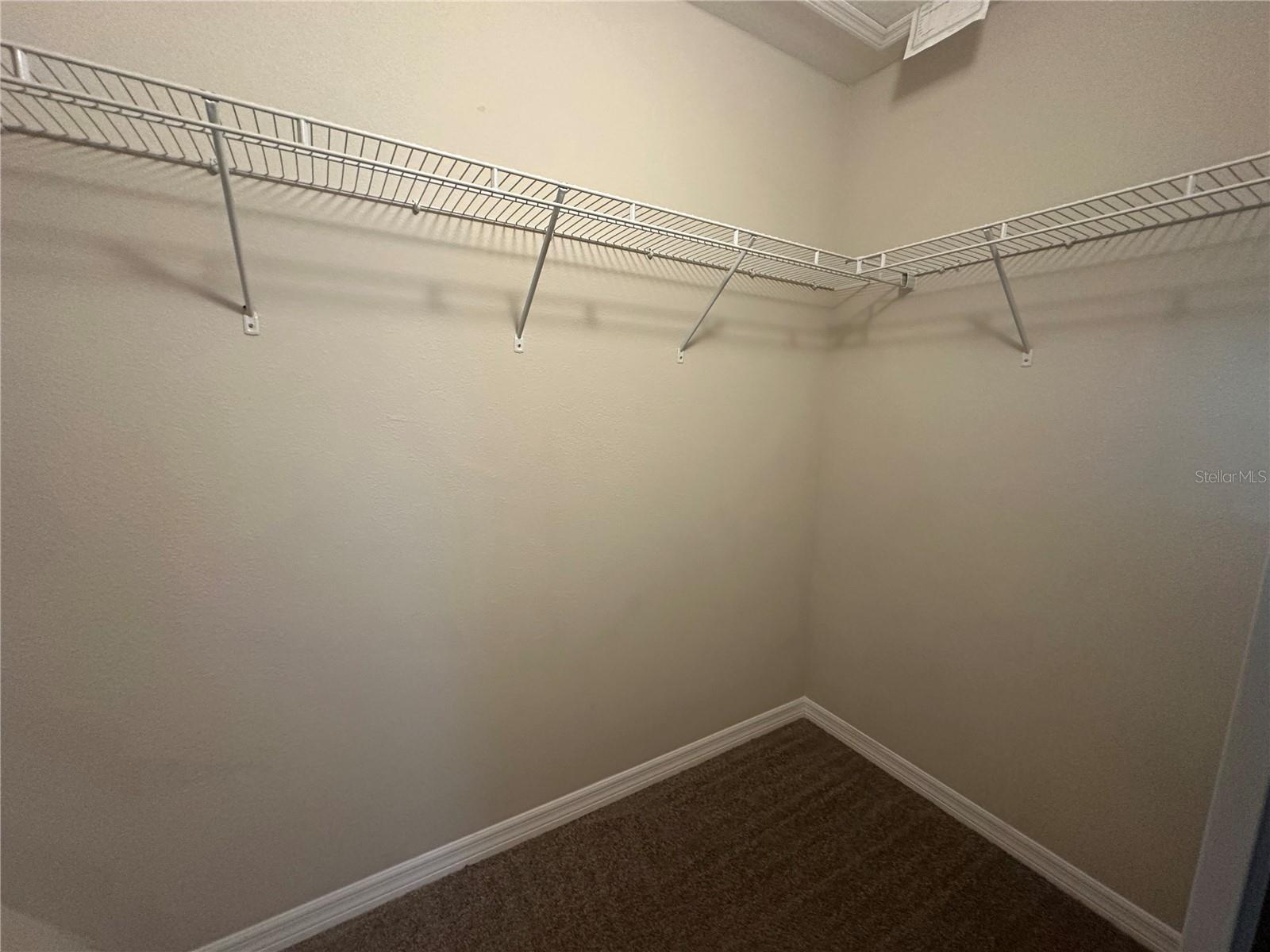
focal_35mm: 14
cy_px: 476
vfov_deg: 85.7
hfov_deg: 102.1
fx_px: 514
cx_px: 635
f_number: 2.2
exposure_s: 1/60
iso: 320
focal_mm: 2.22
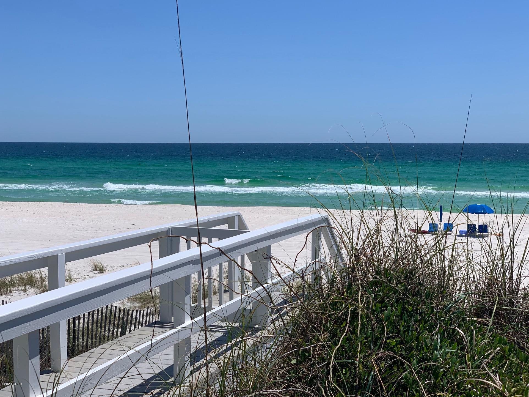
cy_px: 198
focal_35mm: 52
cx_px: 264
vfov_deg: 28.0
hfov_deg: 36.8
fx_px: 795
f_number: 2.4
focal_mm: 6
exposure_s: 1/2519
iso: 16
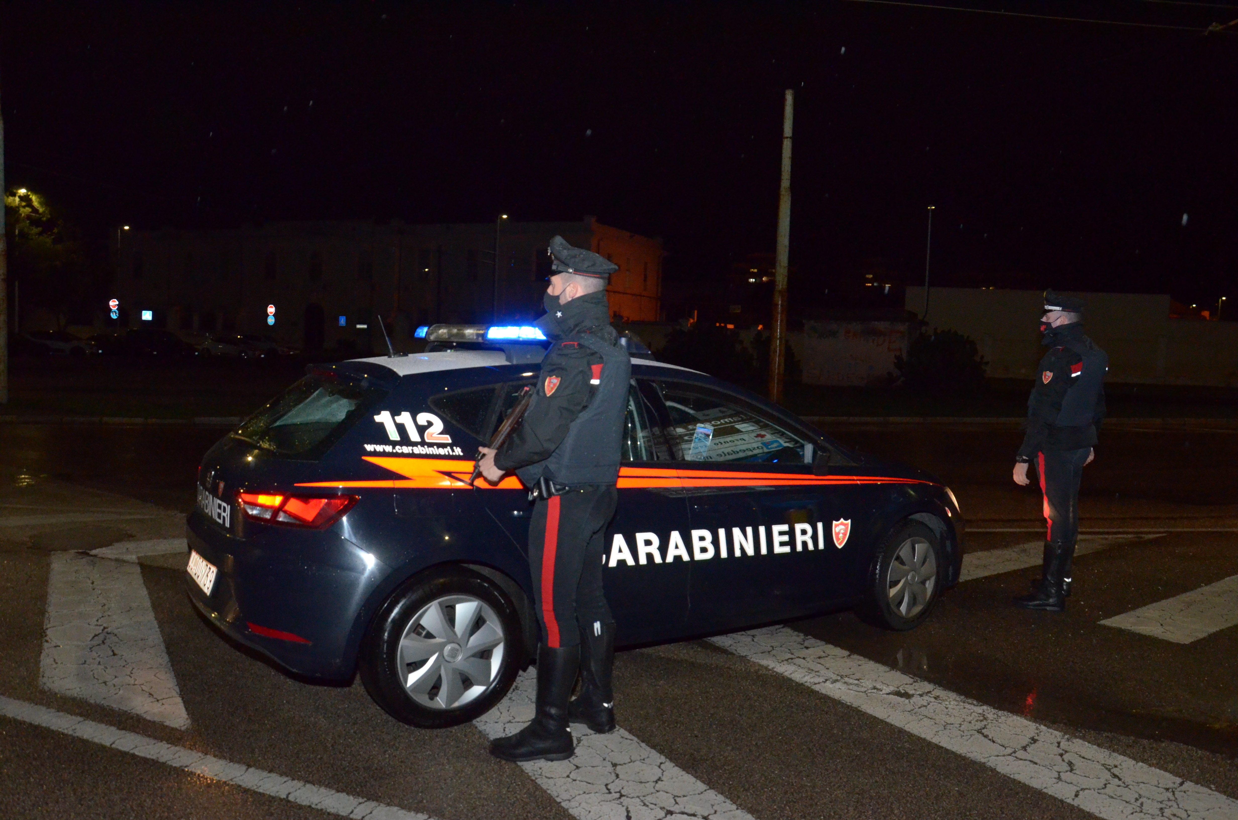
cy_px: 410
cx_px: 619
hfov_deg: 67.5
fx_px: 927
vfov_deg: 47.7
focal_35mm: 27
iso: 4000
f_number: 5.6
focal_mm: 18
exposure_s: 1/100
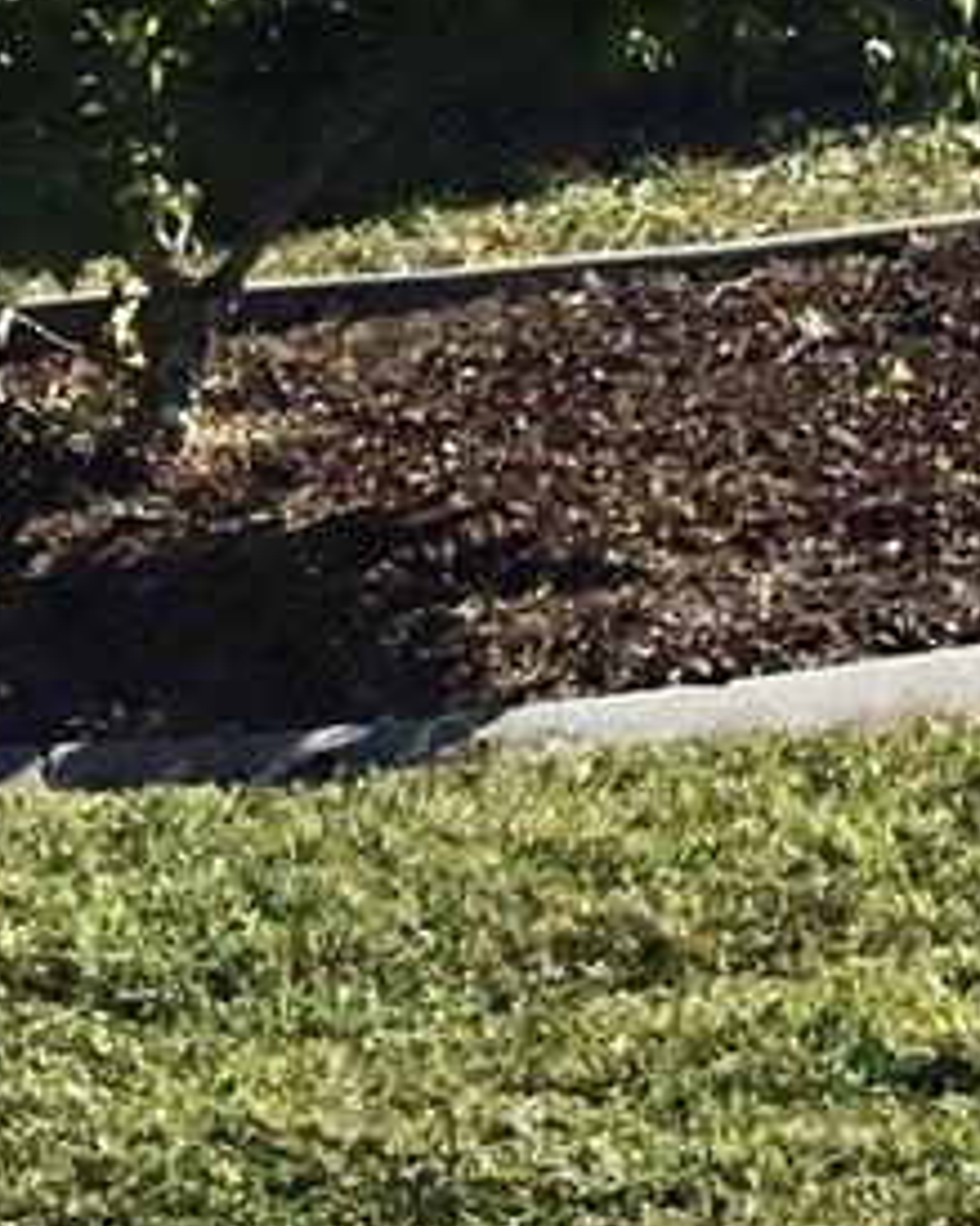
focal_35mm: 177
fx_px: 6421
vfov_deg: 10.5
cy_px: -716
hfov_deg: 8.6
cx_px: 1289
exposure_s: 1/2262
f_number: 2.4
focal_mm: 3.3
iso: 25
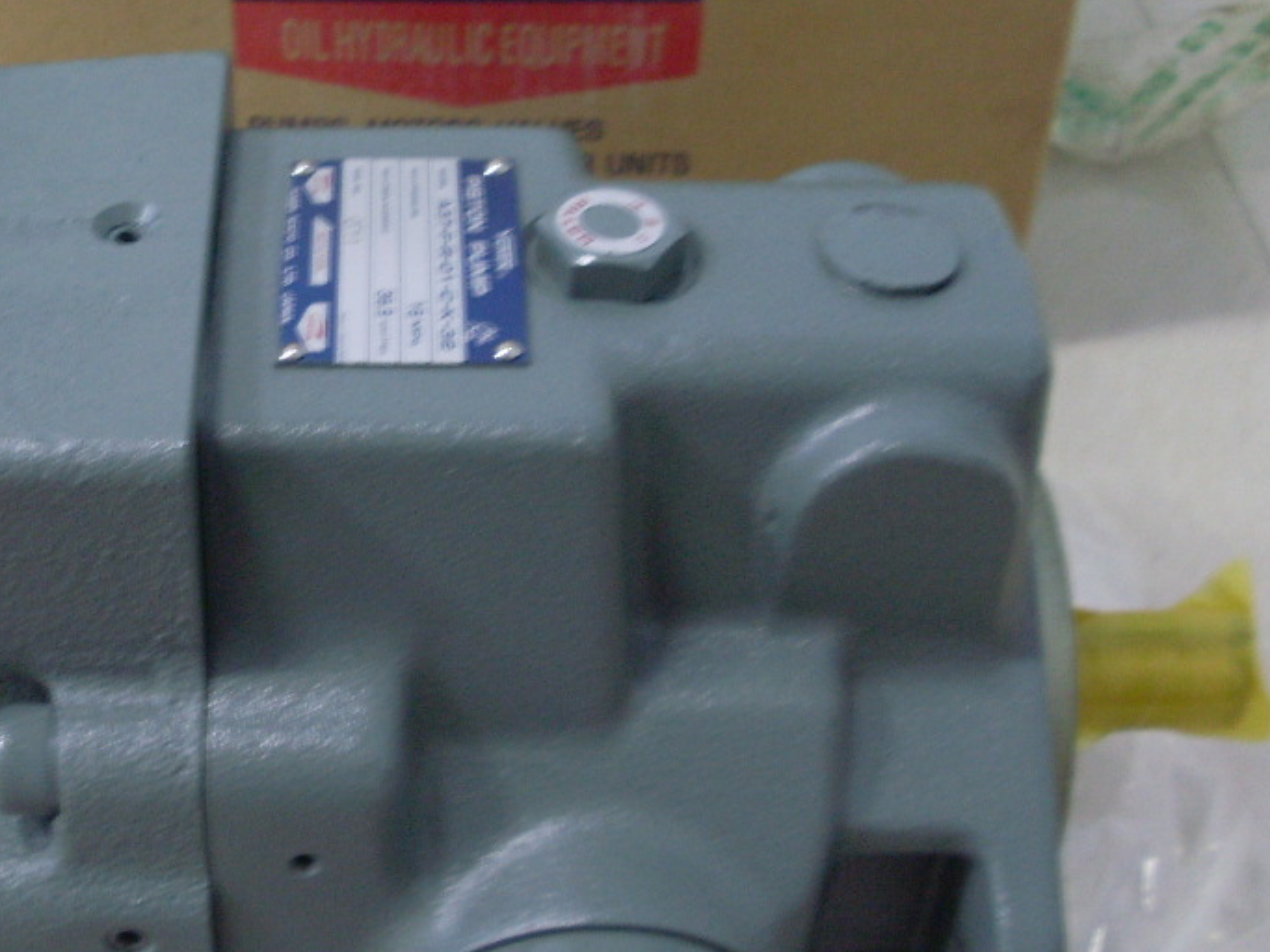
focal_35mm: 57
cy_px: 450
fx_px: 2091
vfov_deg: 25.6
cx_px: 368
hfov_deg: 33.3
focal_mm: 6.3
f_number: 3
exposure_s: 1/4
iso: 200
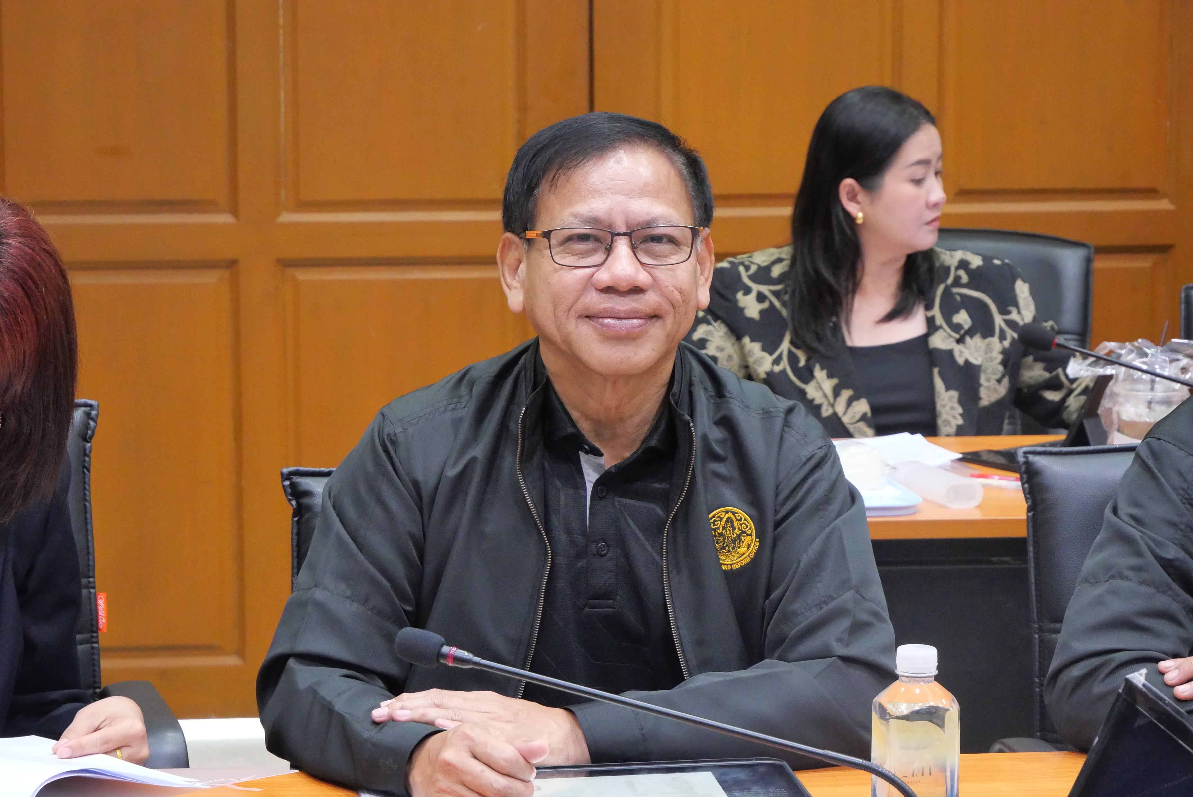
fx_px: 3415
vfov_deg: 13.3
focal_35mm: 103
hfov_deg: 19.8
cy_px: 398
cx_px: 596
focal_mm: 50
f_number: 5.6
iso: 3200
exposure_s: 1/30
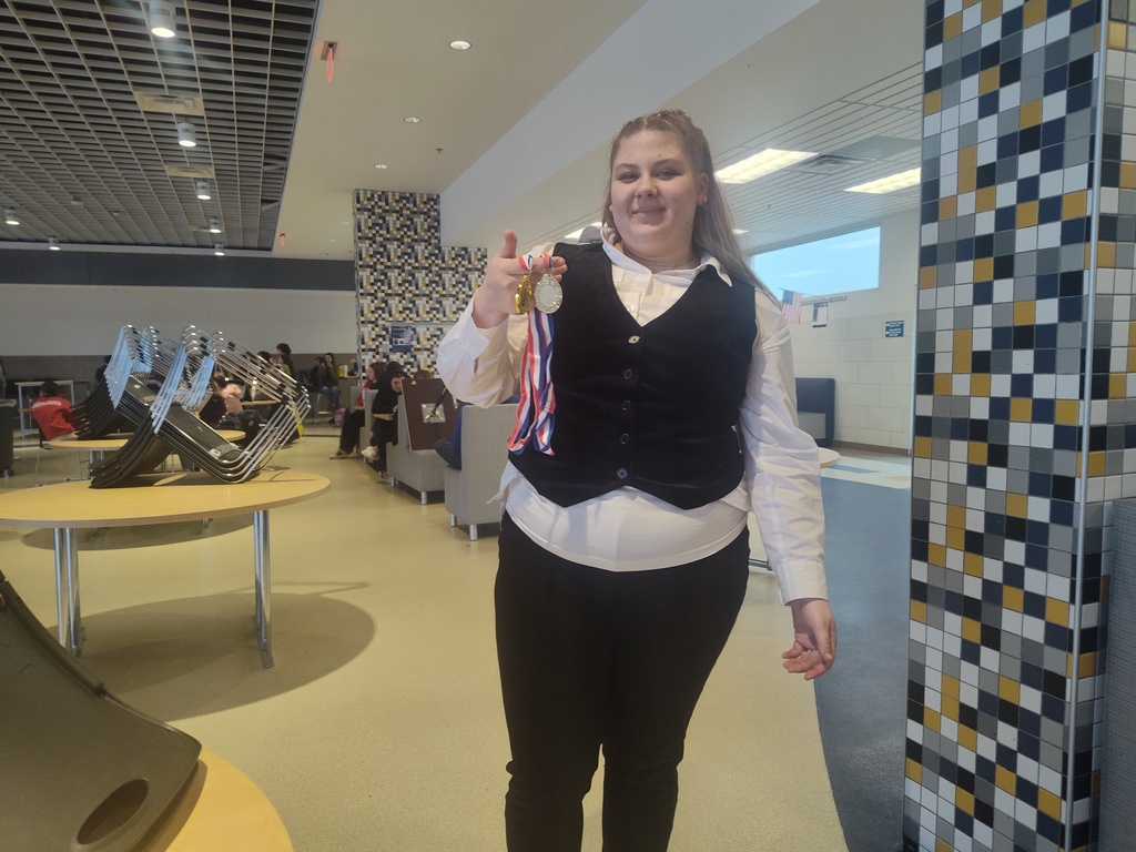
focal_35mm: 23
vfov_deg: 58.9
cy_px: 426
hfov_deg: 73.9
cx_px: 568
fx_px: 755
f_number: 1.8
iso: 813
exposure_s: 1/120
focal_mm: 5.56
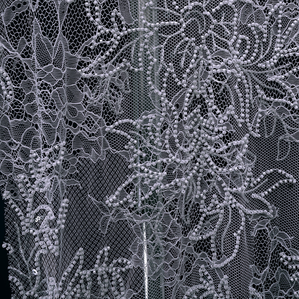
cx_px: 152
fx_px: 381
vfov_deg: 41.9
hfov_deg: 42.8
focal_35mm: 39
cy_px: 85
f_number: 11
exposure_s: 1/125
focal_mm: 30
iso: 100
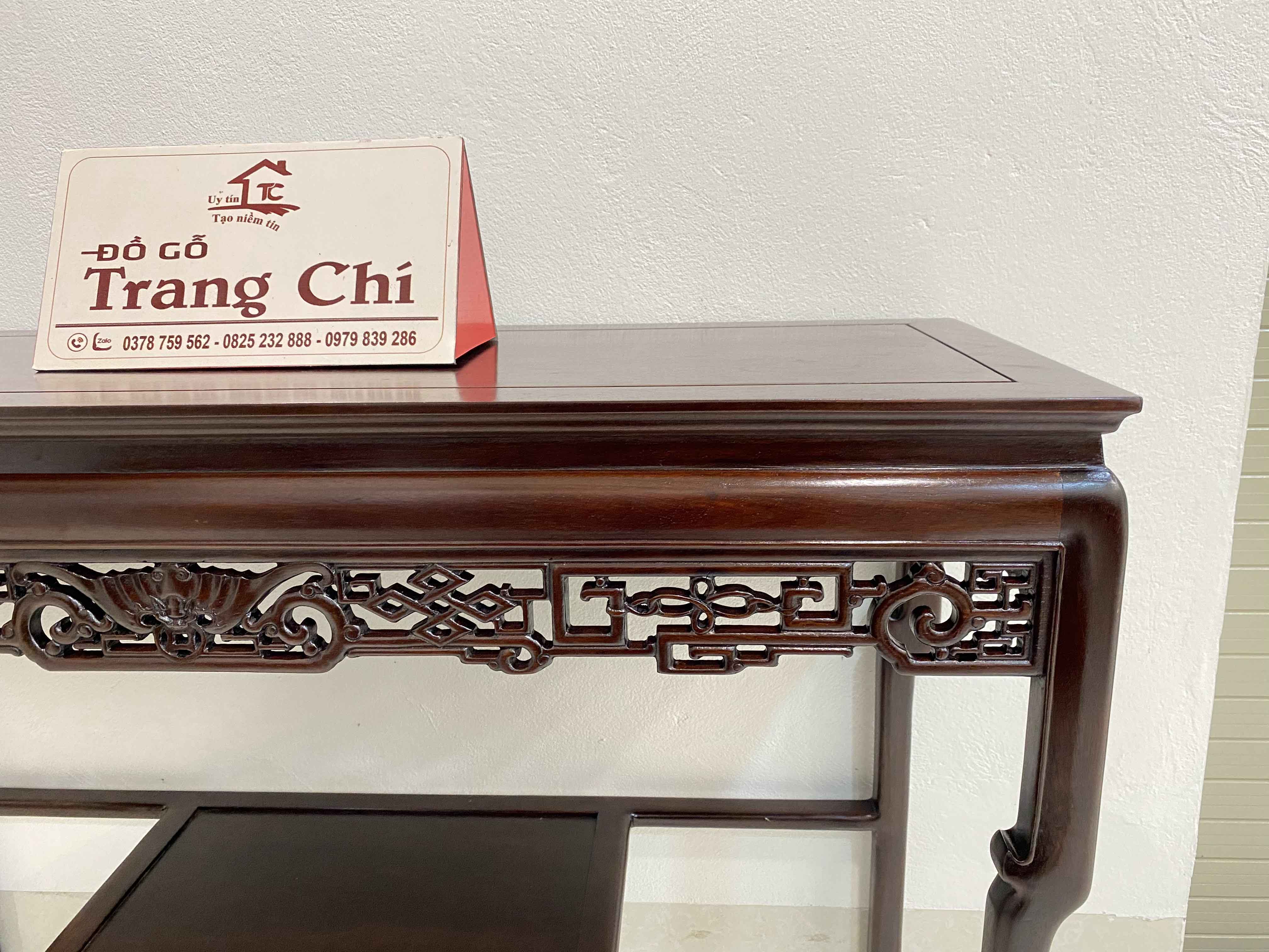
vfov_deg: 53.1
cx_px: 634
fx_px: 953
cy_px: 476
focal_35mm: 26
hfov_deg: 67.3
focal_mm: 4.25
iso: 250
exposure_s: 1/50
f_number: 1.8
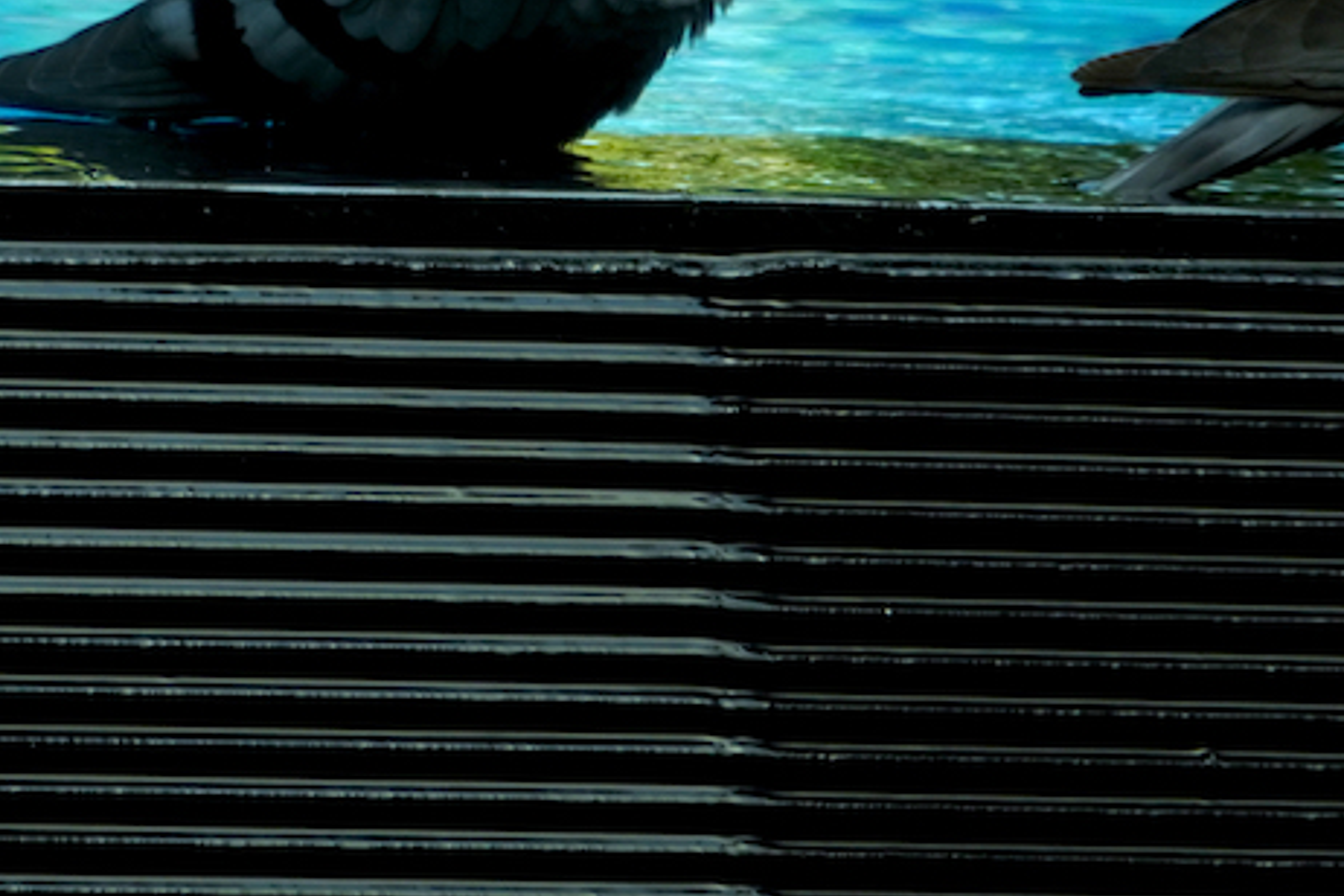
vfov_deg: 1.1
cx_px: 96
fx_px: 46514
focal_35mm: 1246
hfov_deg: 1.7
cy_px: -303
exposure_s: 1/500
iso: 320
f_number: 6.3
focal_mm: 300
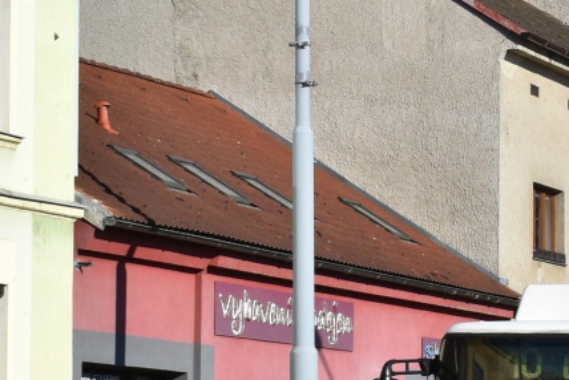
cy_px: 295
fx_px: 2558
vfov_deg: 8.5
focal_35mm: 162
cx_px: 709
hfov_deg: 12.4
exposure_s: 1/400
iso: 200
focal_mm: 31
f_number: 10
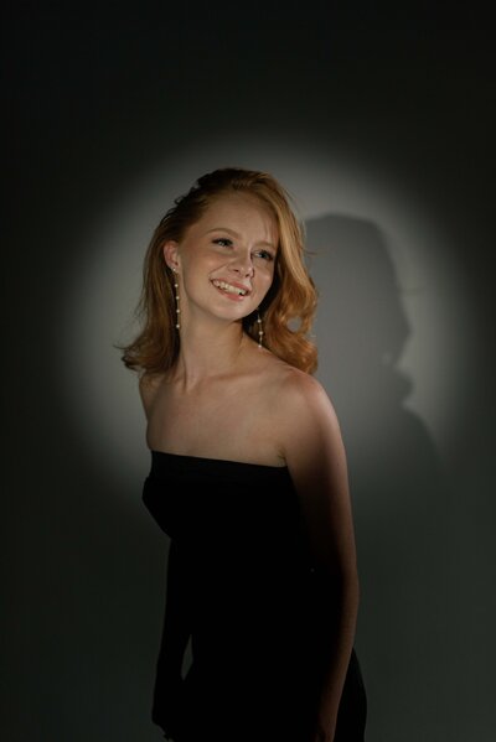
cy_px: 371
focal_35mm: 50
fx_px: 1032
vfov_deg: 39.6
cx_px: 248
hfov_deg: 27.0
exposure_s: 1/250
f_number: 2.5
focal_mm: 50
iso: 500
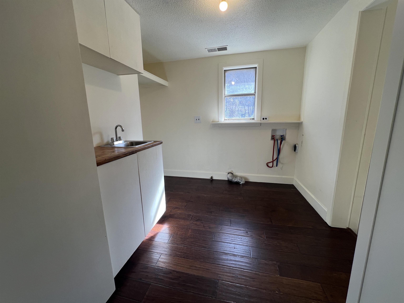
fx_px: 152
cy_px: 152
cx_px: 202
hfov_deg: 106.2
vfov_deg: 89.9
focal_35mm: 13
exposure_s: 1/60
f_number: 1.8
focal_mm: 1.57
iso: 32
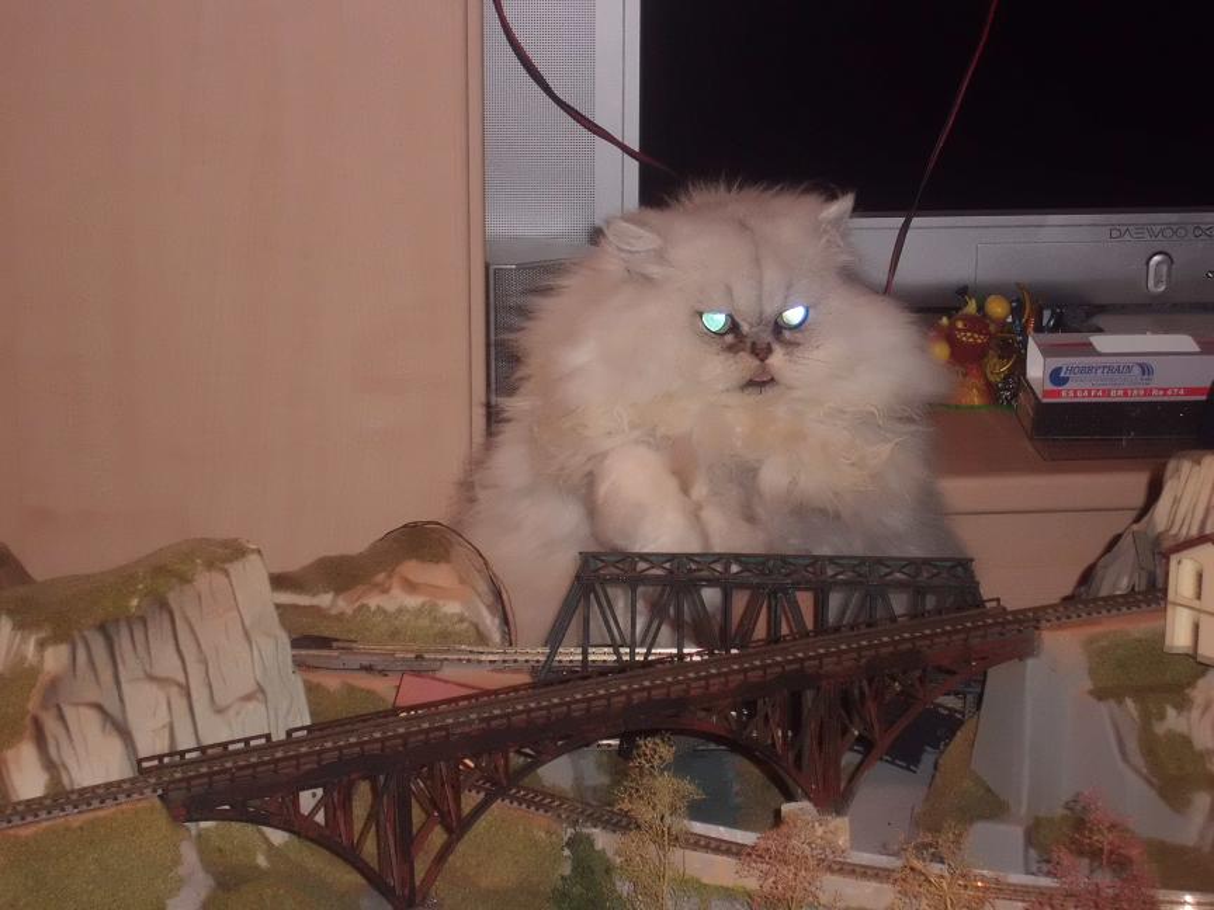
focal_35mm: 98
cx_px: 607
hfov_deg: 20.0
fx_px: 3437
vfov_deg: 15.1
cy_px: 455
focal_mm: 17.6
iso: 400
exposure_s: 1/60
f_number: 5.5
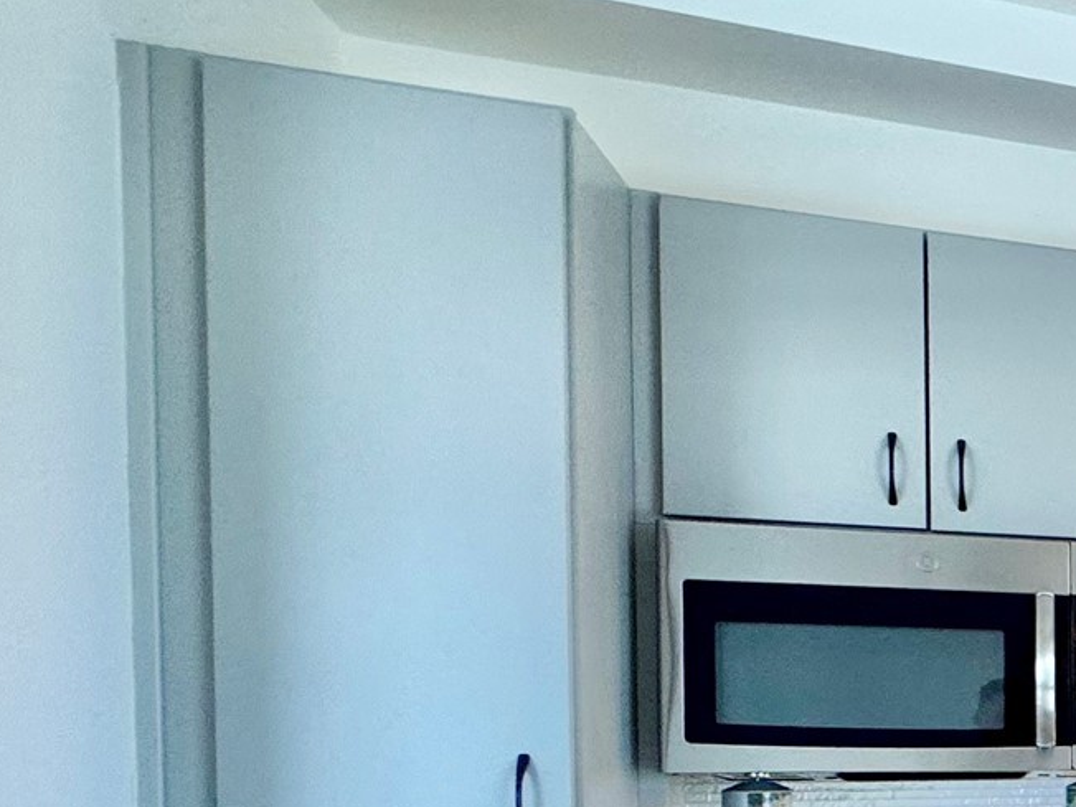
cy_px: 764
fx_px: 1368
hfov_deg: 28.0
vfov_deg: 31.0
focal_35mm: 44
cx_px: 1626
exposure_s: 1/120
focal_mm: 2.22
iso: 160
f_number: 2.2
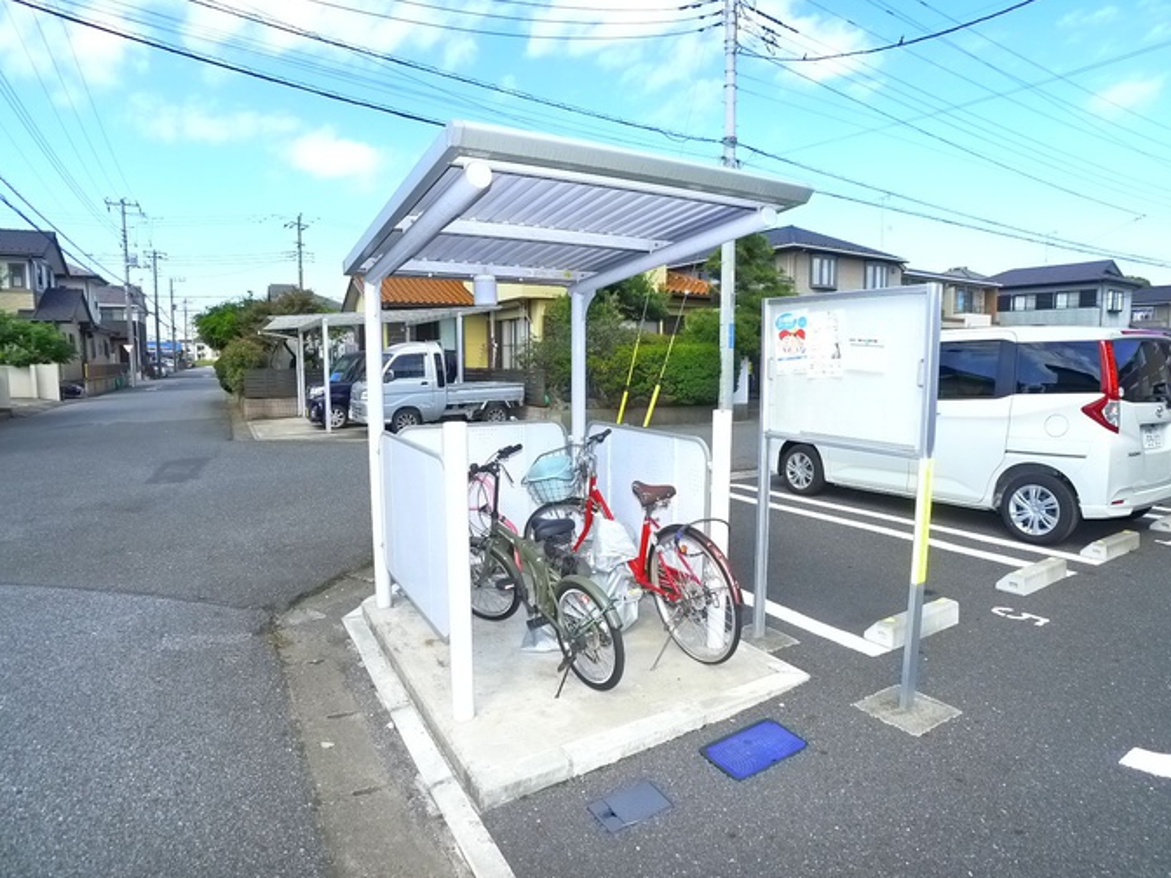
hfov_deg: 69.4
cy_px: 438
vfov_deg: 54.9
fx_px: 846
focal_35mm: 25
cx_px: 606
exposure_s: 1/400
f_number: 3.2
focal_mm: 5.1
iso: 400
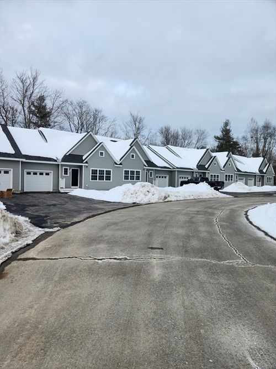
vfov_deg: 73.9
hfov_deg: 58.9
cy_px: 184
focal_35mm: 23
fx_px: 245
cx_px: 138
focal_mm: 5.4
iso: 32
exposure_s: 1/180
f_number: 1.8
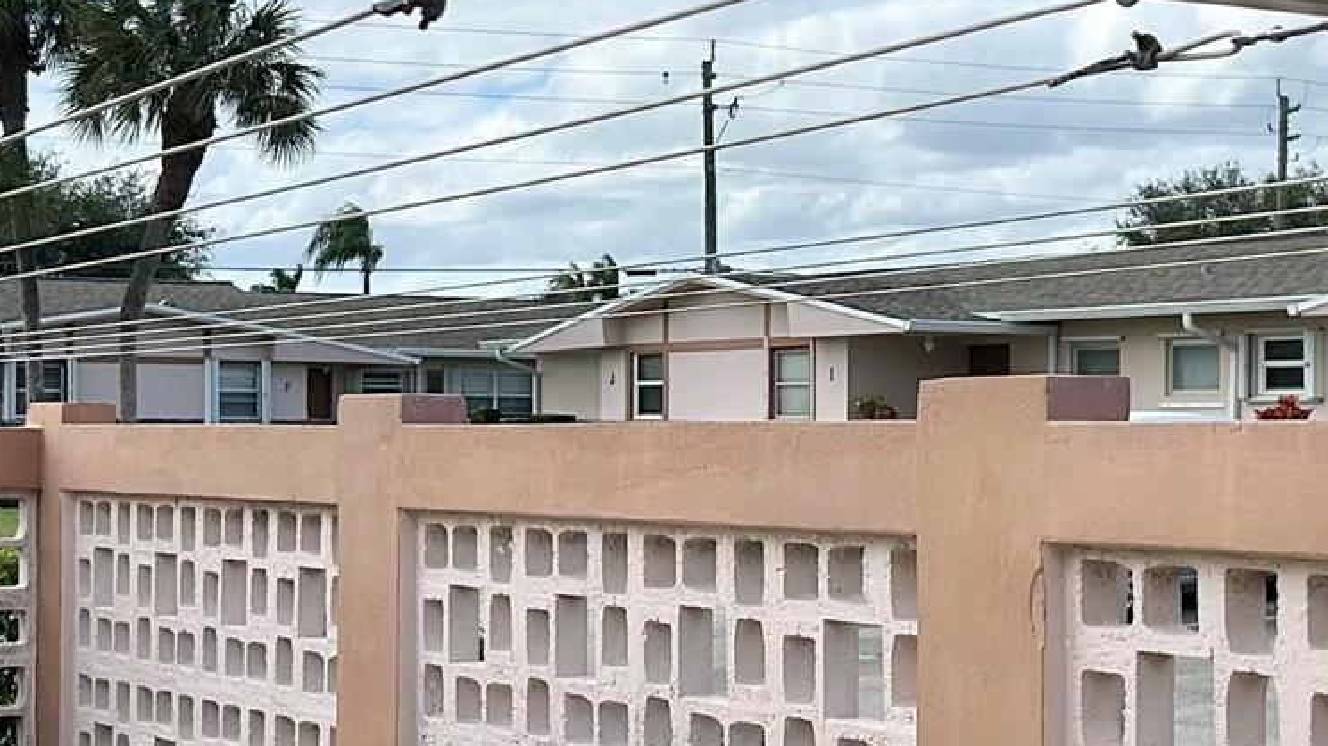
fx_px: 2746
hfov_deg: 27.1
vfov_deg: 15.5
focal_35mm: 78
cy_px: 407
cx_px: 773
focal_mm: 5.7
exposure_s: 1/6211
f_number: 1.5
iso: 50
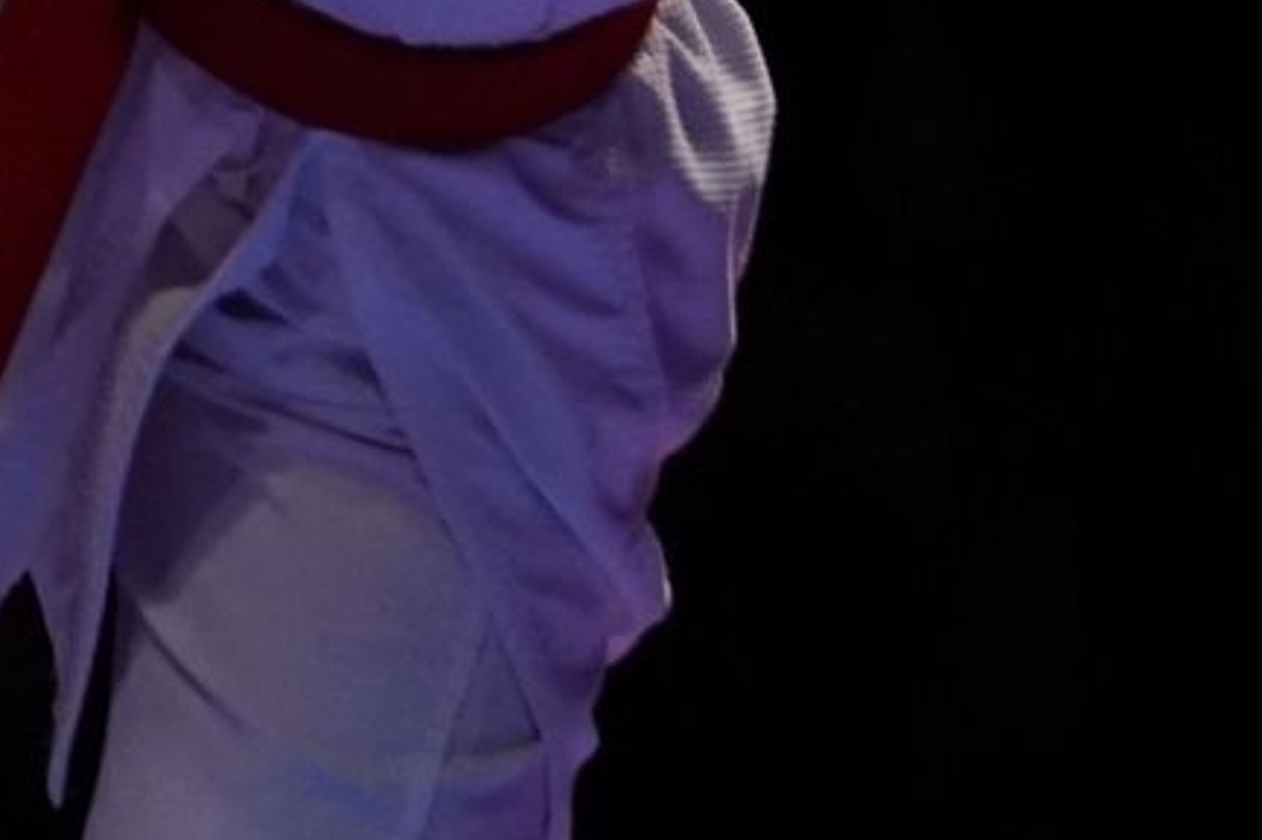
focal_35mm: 1190
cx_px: -405
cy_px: -648
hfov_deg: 1.7
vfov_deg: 1.2
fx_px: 41683
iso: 3200
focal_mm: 191
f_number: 2.8
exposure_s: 1/1000
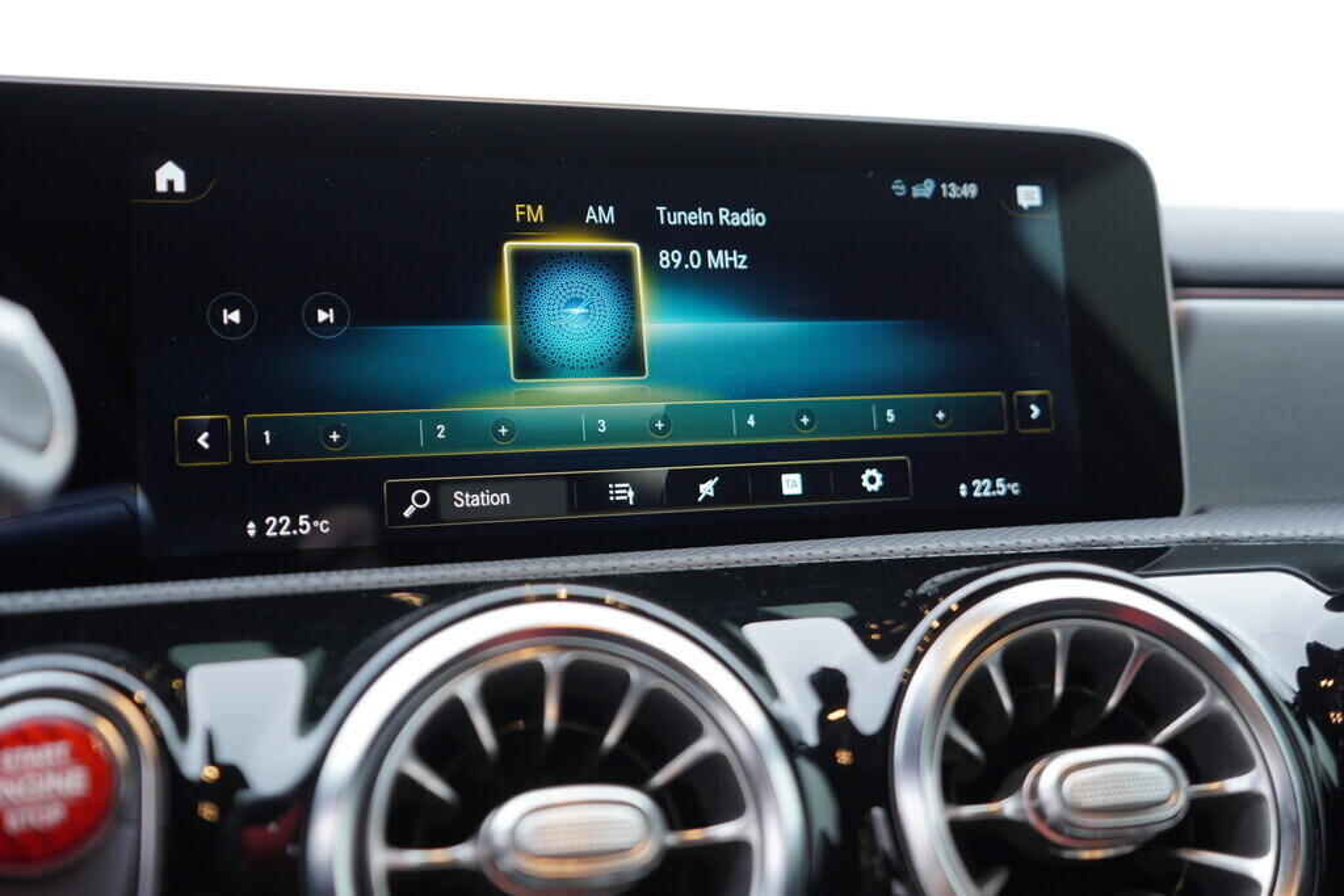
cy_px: 448
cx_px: 672
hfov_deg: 53.1
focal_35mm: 36
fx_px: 1344
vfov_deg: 36.9
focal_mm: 24
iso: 200
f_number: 2.8
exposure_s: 1/40
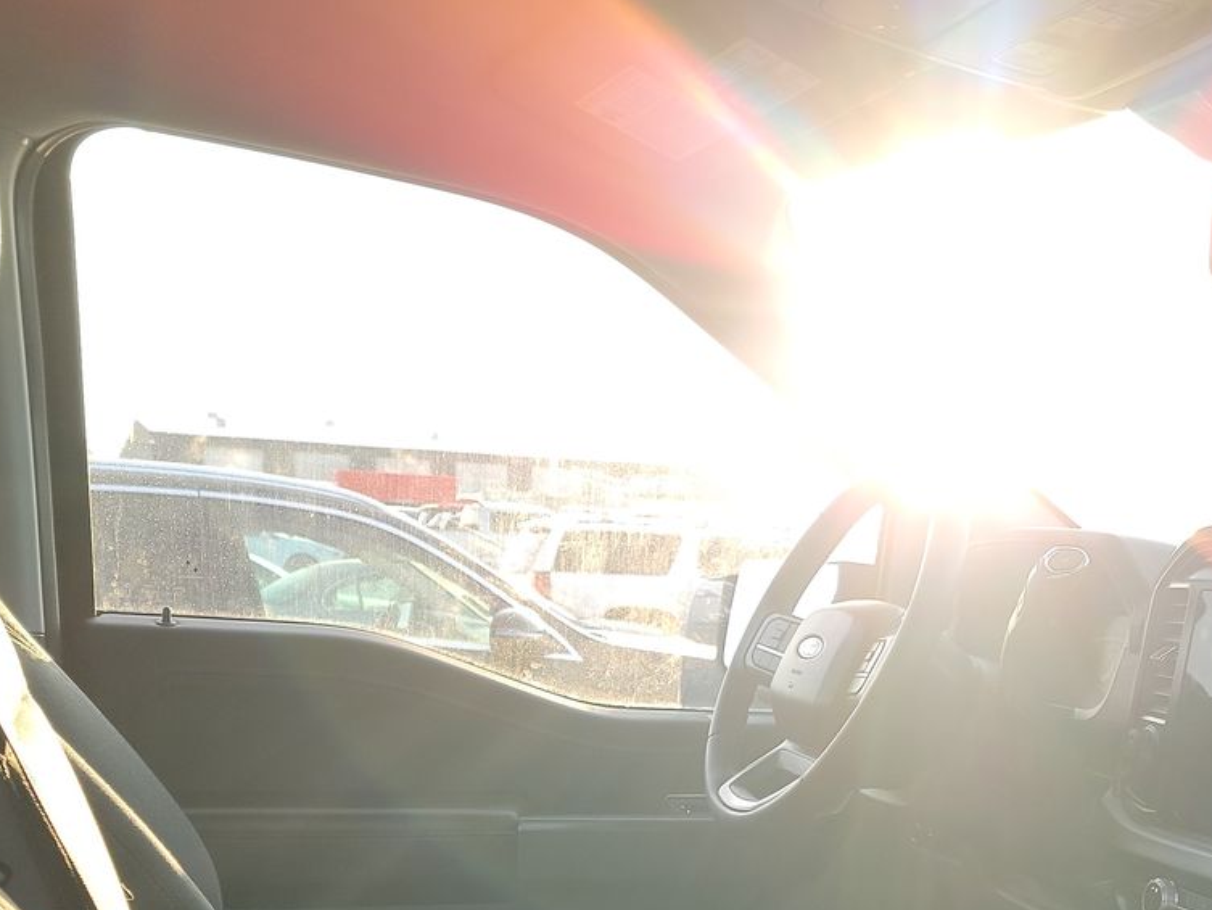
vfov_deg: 27.7
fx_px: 1786
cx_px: 824
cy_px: 784
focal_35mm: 51
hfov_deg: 37.0
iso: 59
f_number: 1.8
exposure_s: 1/119
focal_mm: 6.7
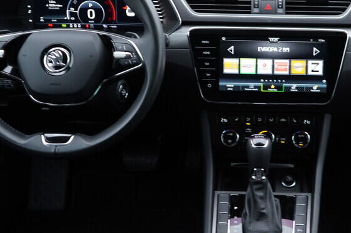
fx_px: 643
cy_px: 95
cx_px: 240
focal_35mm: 66
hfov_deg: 30.3
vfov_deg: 20.6
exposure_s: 1/40
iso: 160
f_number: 2.8
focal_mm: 24
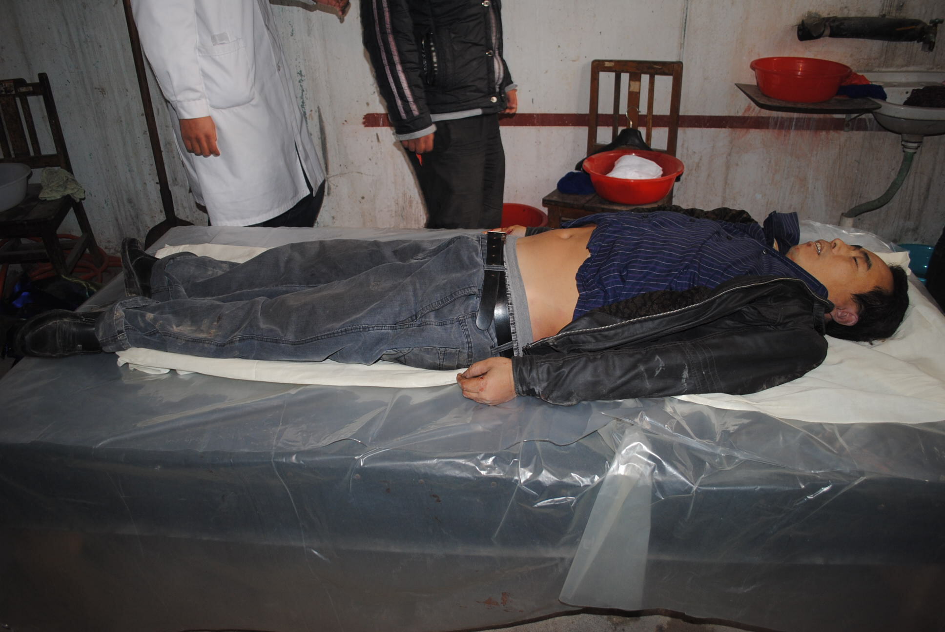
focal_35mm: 27
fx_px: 710
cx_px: 472
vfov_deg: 48.0
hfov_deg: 67.3
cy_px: 316
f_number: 3.5
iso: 200
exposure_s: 1/60
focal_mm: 18
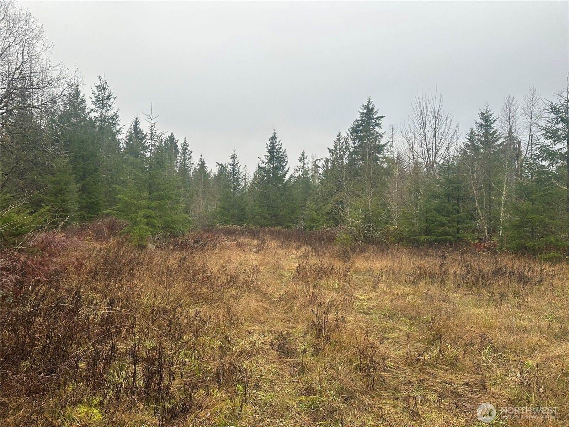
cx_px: 284
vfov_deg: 56.8
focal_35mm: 24
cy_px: 214
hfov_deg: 71.6
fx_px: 394
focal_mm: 6.86
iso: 80
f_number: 1.78
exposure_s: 1/262
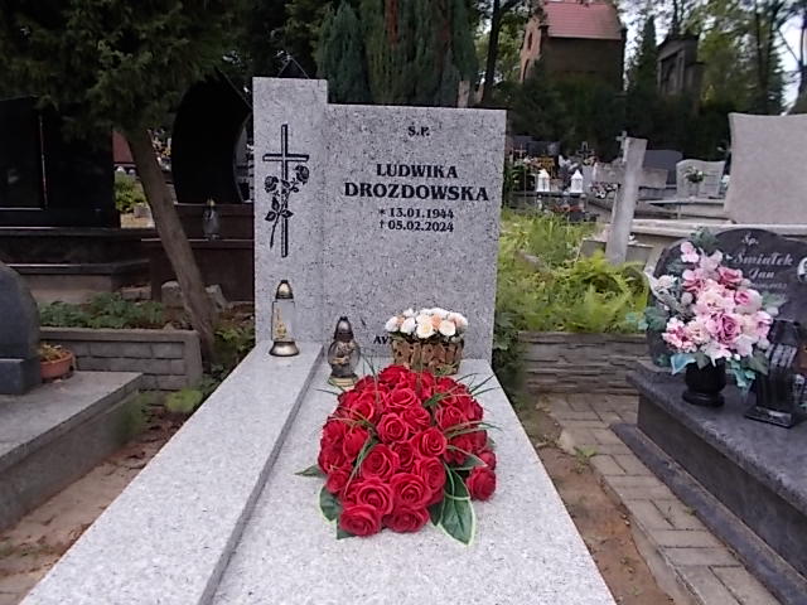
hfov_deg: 67.3
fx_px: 606
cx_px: 404
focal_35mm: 26
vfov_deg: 53.1
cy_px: 302
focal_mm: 4.6
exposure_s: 1/80
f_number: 8
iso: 80
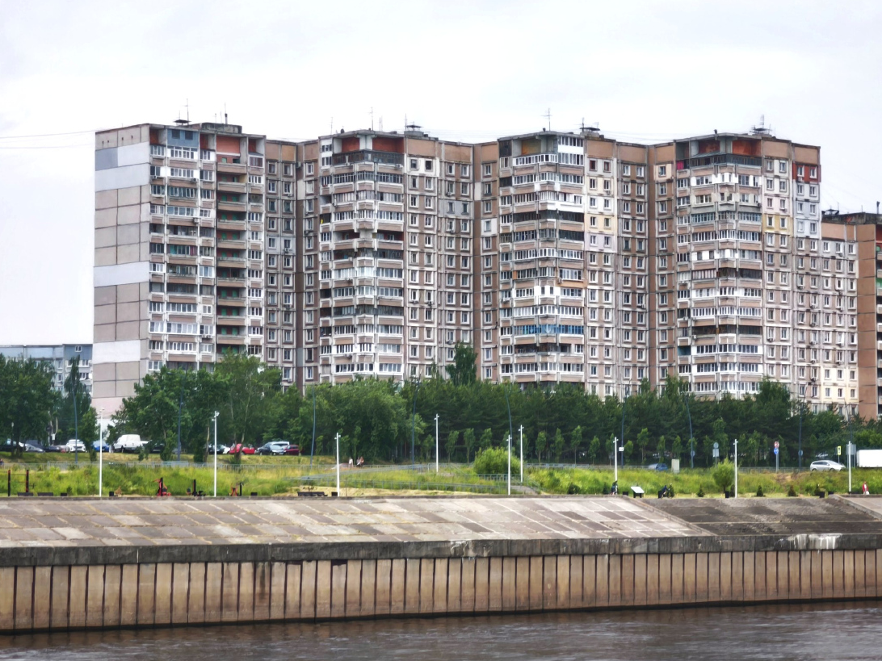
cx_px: 468
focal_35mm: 119
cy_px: 287
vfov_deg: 12.4
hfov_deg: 16.5
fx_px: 3032
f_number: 1.9
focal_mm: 7.1
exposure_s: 1/99.9
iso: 200
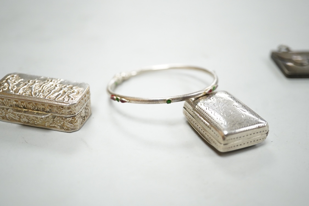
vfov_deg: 29.9
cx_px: 154
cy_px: 103
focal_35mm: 45
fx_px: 386
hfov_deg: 43.6
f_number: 4
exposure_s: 1/400
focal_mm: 30
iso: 2500
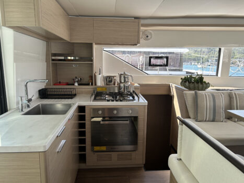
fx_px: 183
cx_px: 122
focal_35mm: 26
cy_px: 92
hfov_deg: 67.3
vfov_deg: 53.0
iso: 40
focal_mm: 5.7
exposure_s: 1/187
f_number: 1.5
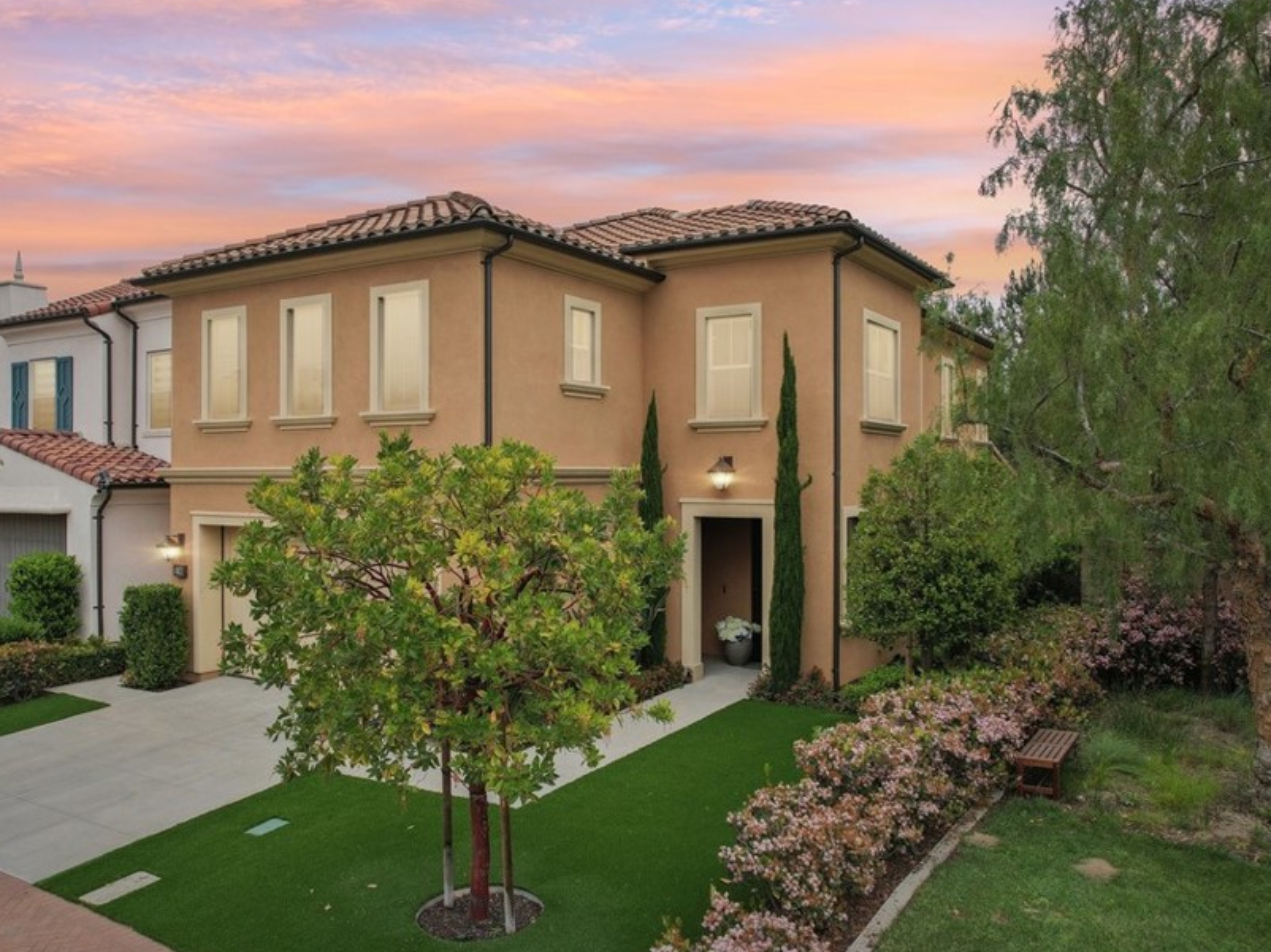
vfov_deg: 51.3
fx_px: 991
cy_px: 469
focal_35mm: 27
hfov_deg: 65.3
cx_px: 621
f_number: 2.8
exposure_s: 1/2000
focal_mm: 8.4
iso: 110
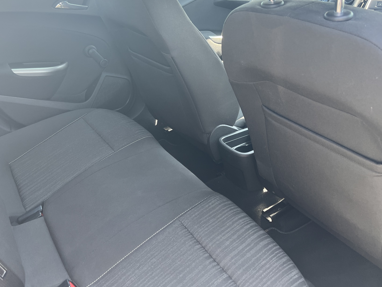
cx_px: 194
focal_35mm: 32
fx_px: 353
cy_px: 114
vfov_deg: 43.9
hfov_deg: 56.8
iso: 80
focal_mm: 5.7
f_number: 1.5
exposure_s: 1/121
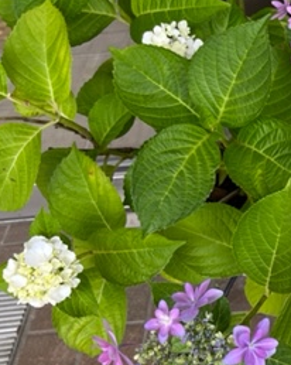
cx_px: 391
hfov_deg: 21.6
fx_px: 679
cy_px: 163
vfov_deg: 30.0
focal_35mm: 63
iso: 40
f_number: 1.6
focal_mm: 5.1
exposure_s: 1/203
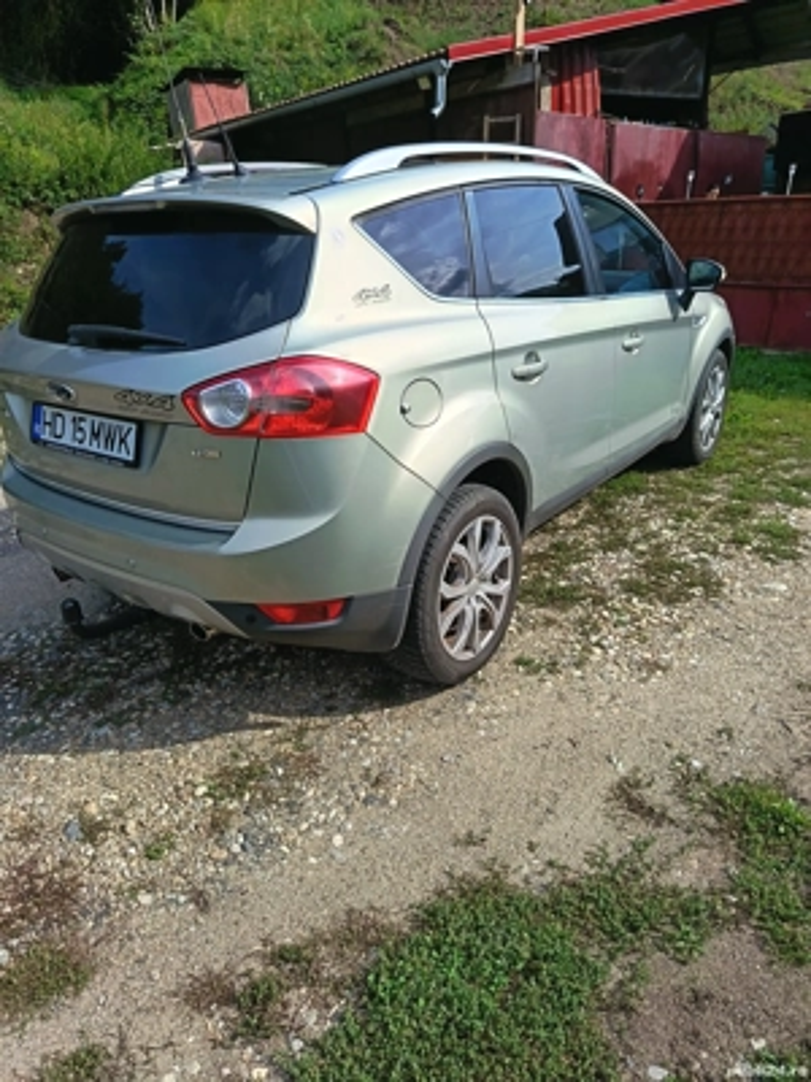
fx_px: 750
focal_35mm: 24
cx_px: 406
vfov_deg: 71.6
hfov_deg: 56.8
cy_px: 541
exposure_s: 1/600
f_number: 1.75
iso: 138
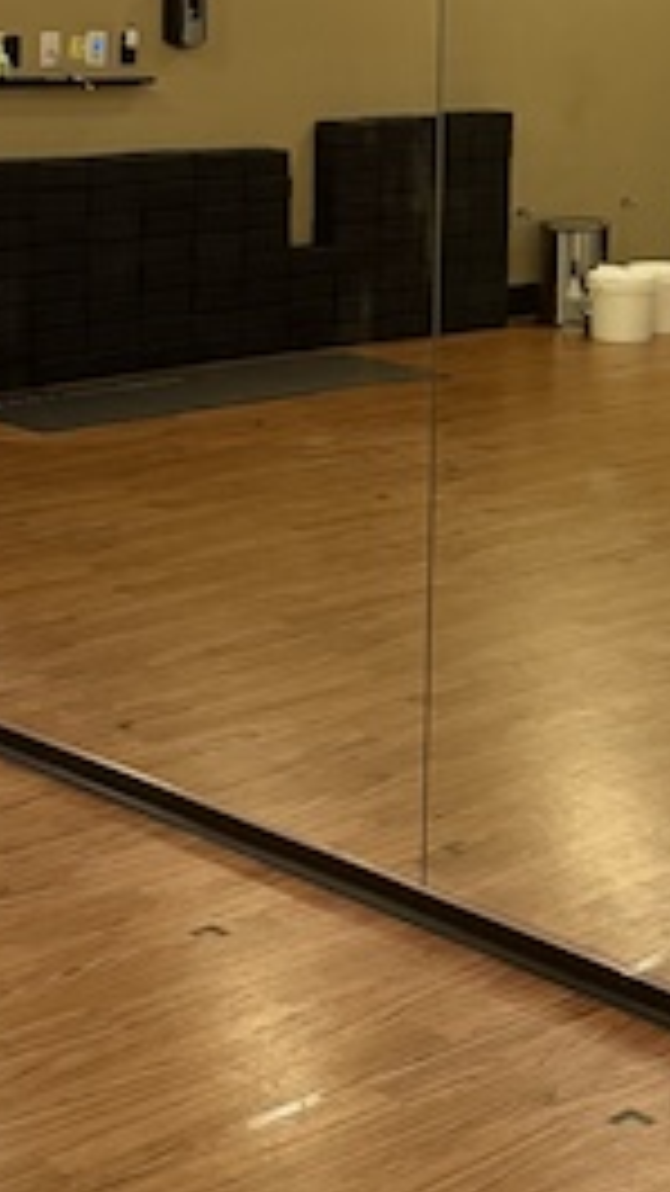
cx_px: 634
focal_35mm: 79
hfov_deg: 15.1
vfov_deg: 25.9
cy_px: 94
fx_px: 2496
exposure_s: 1/40
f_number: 1.78
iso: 800
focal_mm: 6.76
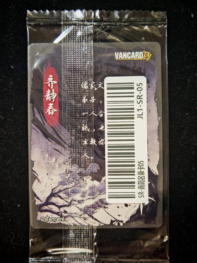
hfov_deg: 30.3
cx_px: 98
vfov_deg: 39.7
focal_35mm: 48
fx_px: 364
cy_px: 132
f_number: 1.9
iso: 400
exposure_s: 1/33
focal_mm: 6.67
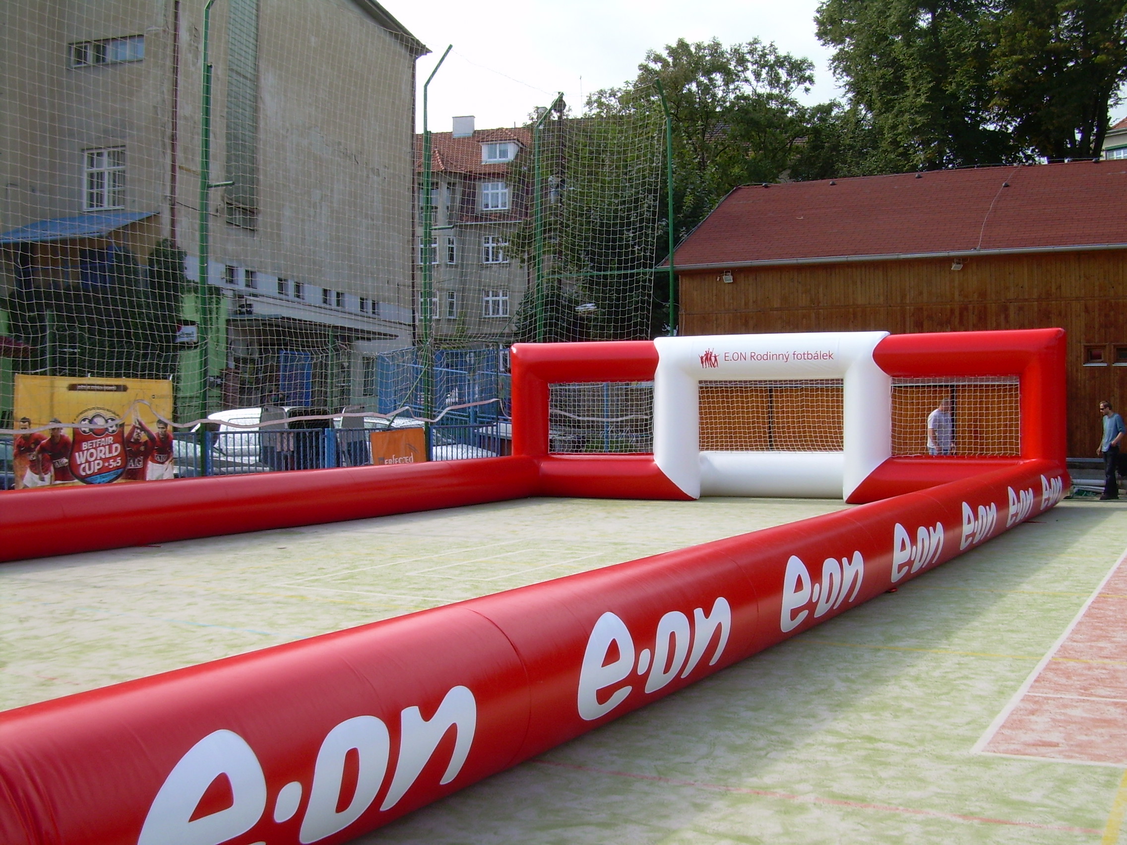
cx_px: 564
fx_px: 1237
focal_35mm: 38
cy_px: 422
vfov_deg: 37.7
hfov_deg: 49.0
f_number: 4.6
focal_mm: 6.3
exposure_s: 1/210
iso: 50
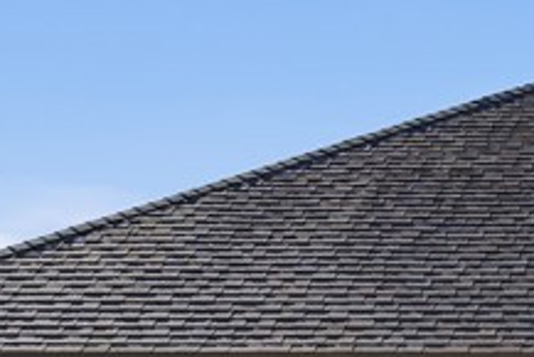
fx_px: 1558
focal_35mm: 105
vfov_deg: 12.3
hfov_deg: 17.6
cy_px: 568
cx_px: 790
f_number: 7.1
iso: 100
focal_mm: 14
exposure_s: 1/8000
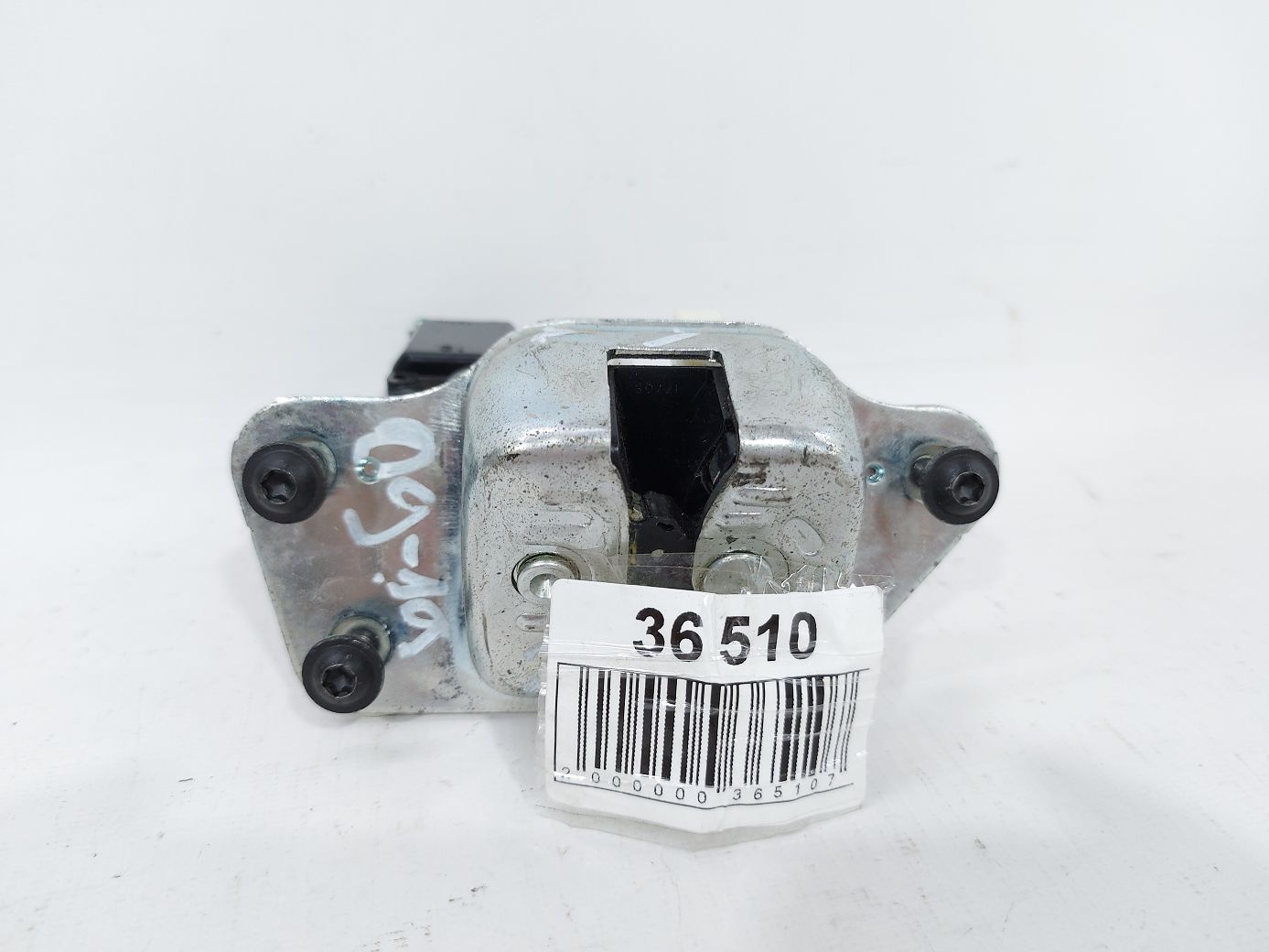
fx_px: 880
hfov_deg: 71.6
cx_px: 634
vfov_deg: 56.8
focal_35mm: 24
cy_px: 476
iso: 64
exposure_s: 1/50
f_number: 1.8
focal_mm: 5.23
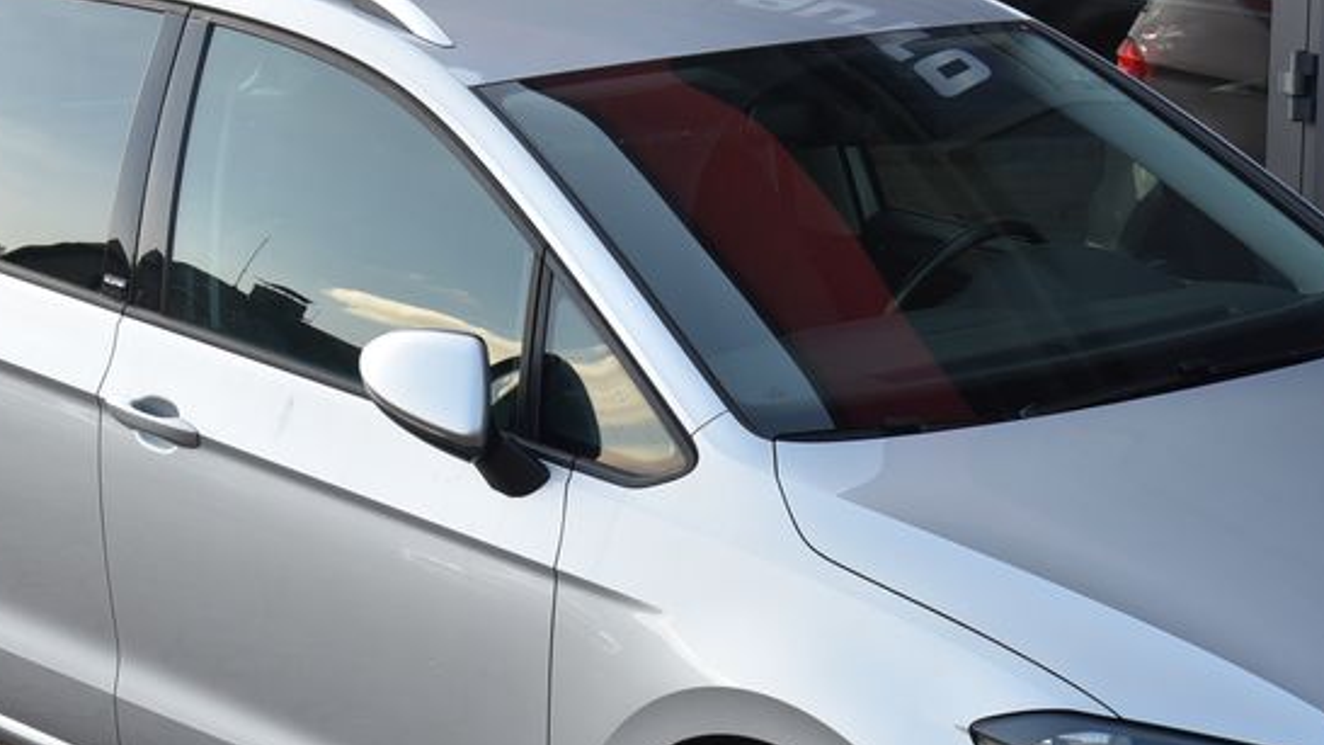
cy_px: 575
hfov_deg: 18.8
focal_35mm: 114
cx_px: 778
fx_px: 4002
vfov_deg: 10.6
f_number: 7.1
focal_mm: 58
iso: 500
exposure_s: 1/200
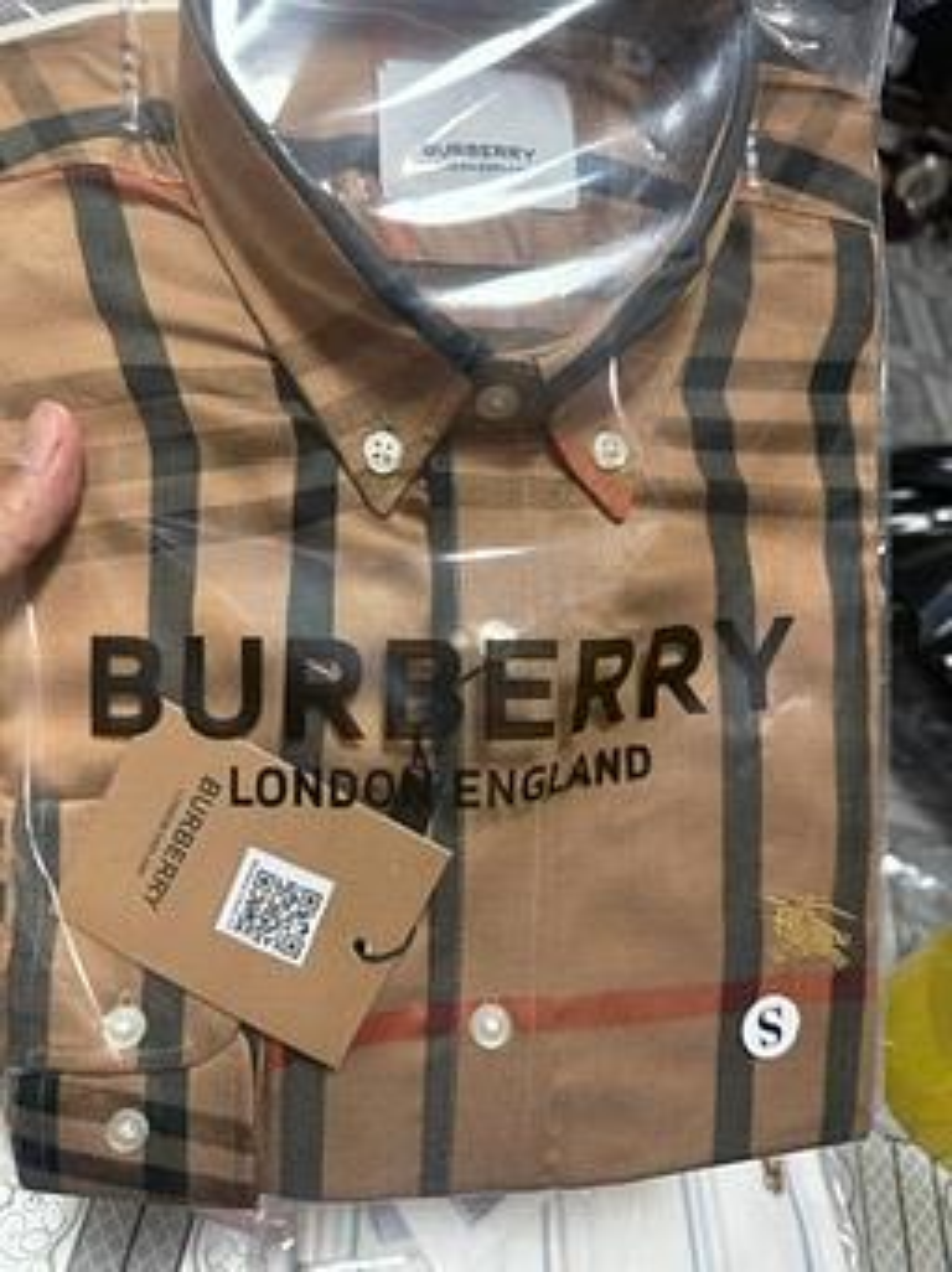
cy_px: 636
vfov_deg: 71.6
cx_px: 476
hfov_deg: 56.8
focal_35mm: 24
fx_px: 881
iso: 250
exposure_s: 1/102
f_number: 1.78
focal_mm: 6.76
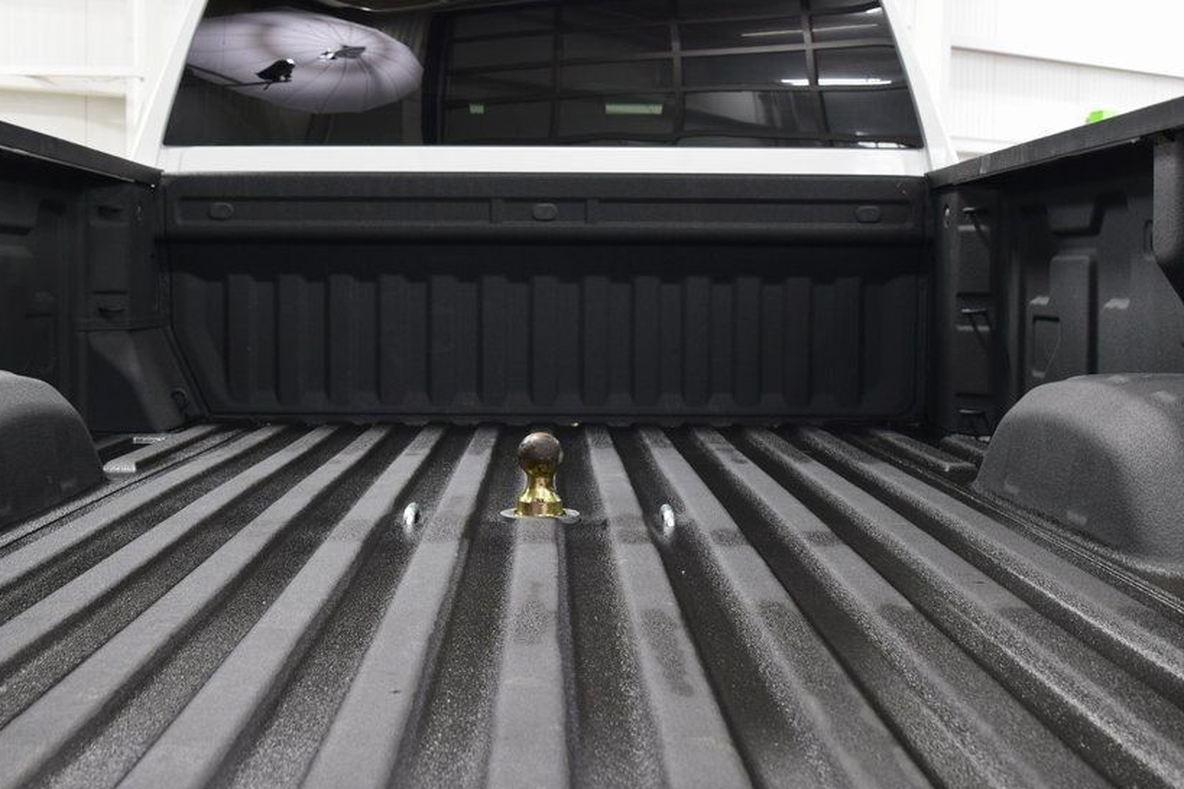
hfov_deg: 43.6
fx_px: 1480
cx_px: 548
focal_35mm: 45
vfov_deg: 29.9
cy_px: 365
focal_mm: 24
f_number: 6.3
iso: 720
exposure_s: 1/15
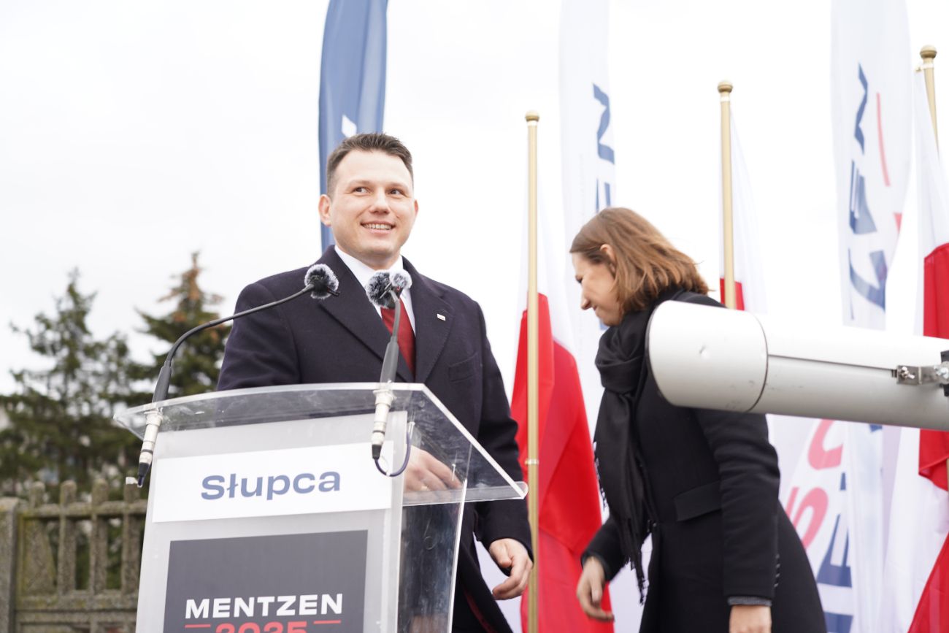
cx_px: 474
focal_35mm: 57
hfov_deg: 35.0
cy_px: 316
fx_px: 1503
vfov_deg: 23.8
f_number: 4
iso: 125
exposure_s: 1/100
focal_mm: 57
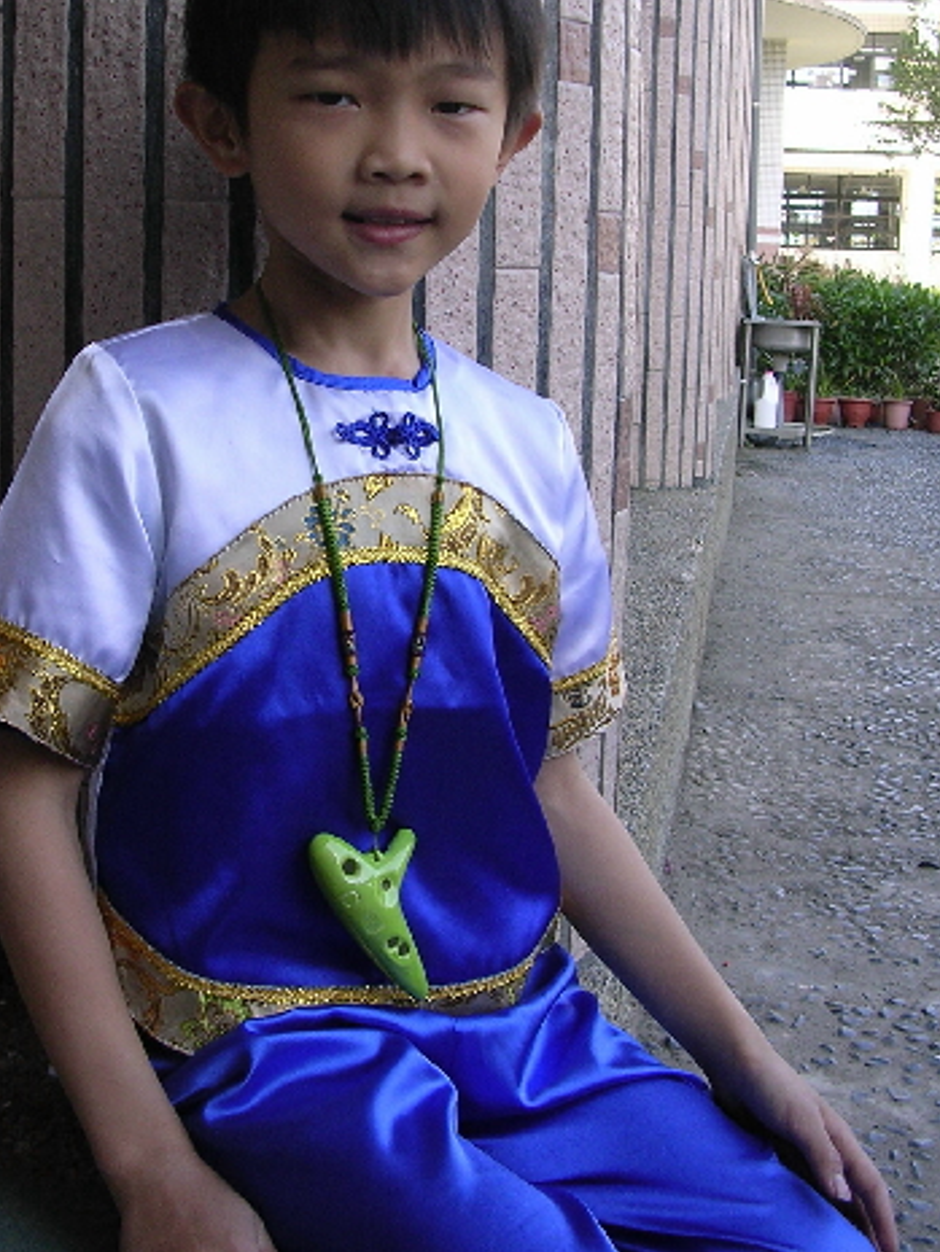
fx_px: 1773
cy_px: 482
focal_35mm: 49
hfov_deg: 29.6
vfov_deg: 38.7
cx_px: 361
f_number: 2.8
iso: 100
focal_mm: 5.8
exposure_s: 1/127
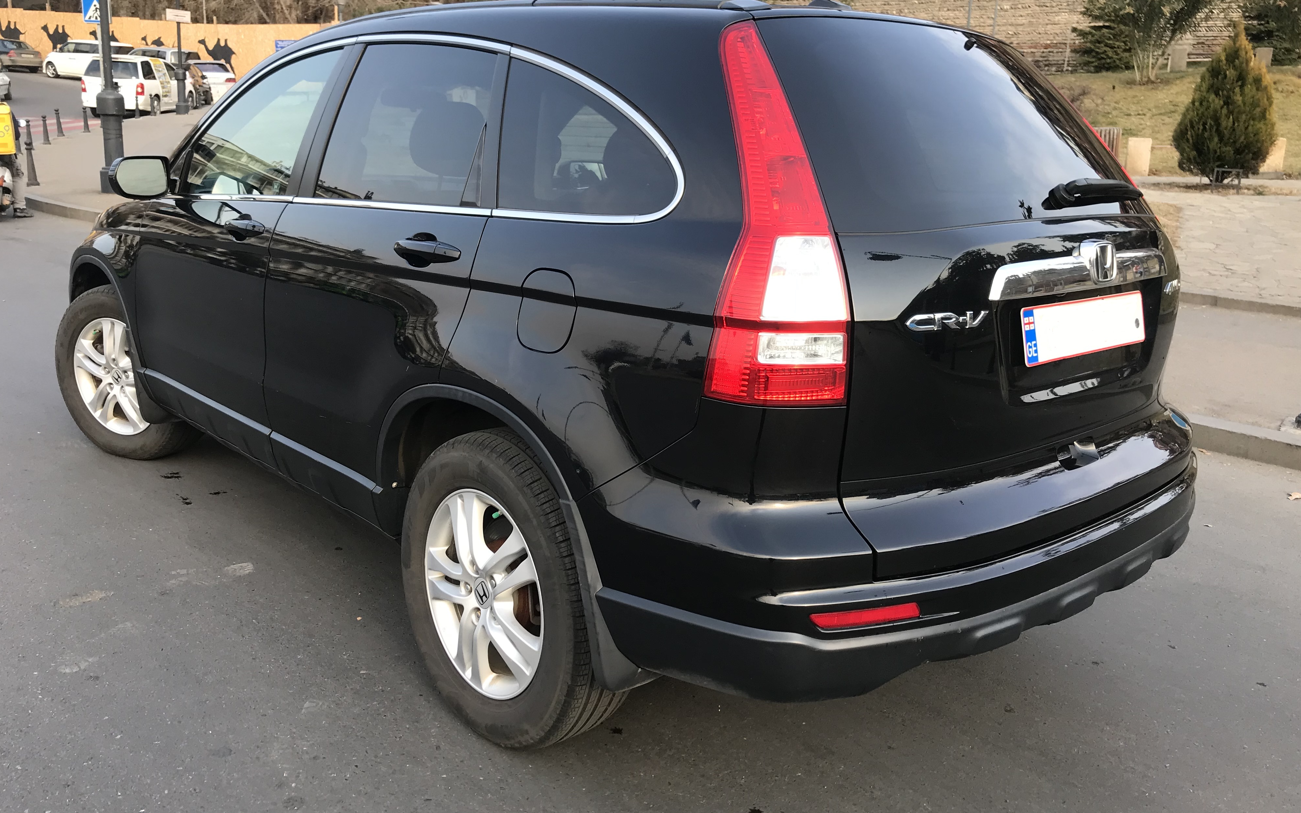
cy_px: 376
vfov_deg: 41.8
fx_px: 1064
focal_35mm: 30
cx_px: 650
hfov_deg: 62.9
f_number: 1.8
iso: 20
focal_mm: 3.99
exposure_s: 1/253
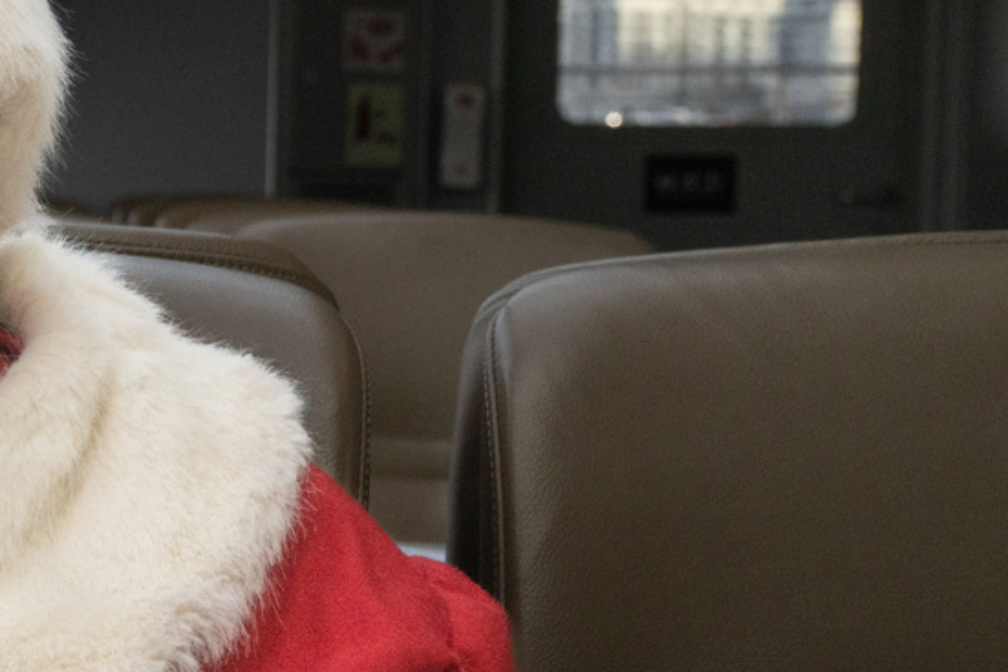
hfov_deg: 16.3
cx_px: -734
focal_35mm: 108
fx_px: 3023
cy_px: 302
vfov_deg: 12.7
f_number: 5.6
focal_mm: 31
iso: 1600
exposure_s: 1/800
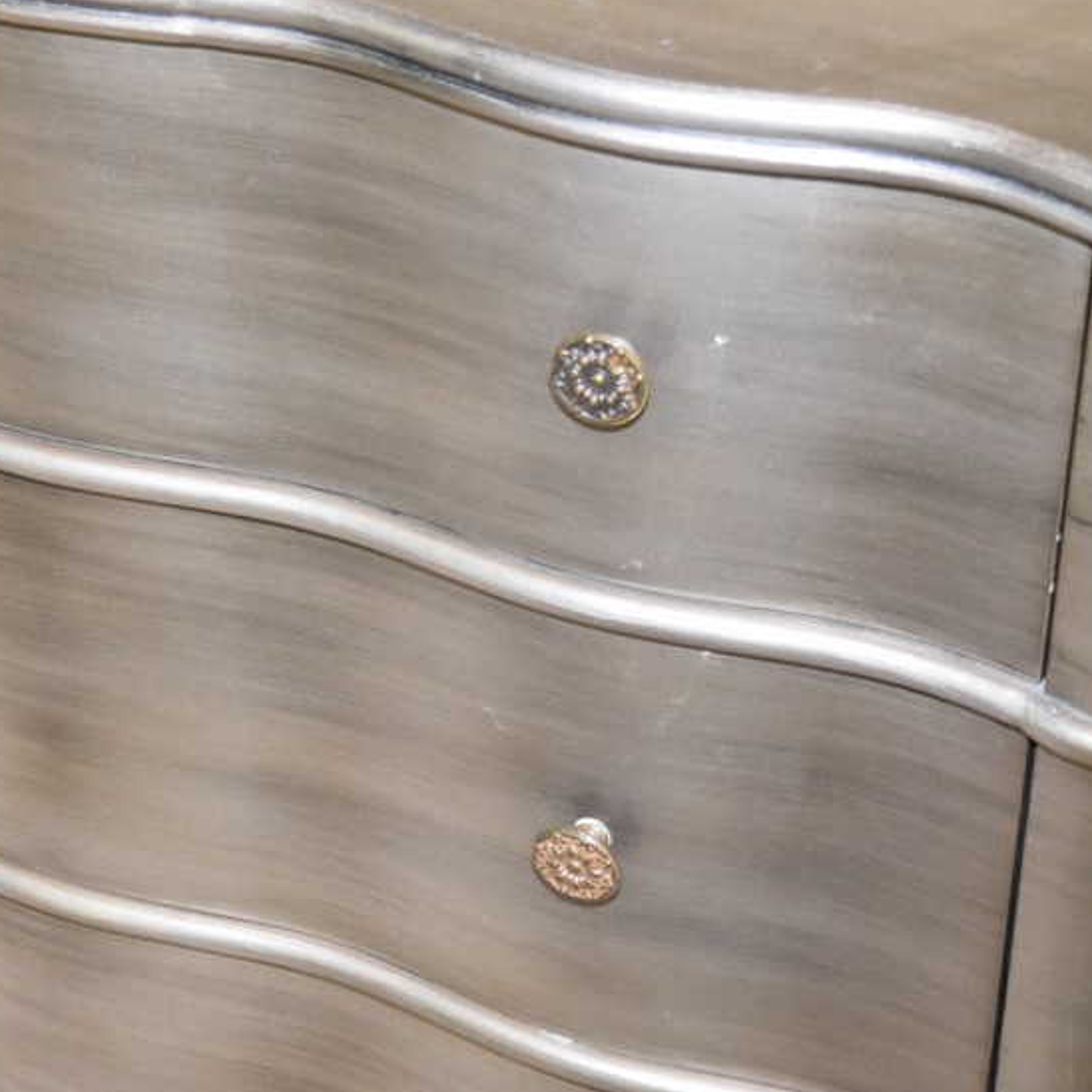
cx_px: 108
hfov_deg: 16.1
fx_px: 3819
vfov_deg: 16.3
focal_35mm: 107
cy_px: 623
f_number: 5
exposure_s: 1/60
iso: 2200
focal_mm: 46
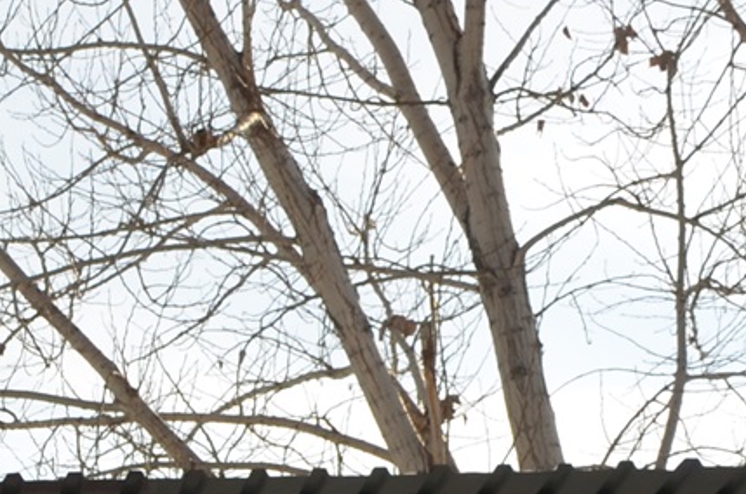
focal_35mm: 168
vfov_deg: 7.8
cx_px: -294
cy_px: 946
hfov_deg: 11.8
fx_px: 3474
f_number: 9
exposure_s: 1/250
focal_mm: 24
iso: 100
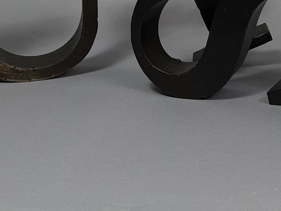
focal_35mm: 104
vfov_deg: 14.1
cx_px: 263
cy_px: 26
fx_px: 844
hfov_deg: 18.5
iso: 64
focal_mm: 5.4
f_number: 1.8
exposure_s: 1/100
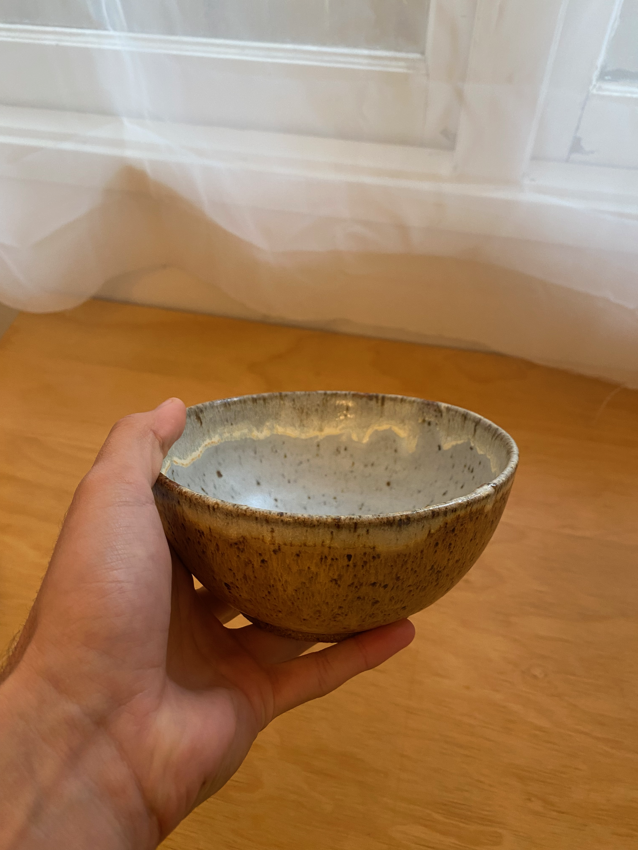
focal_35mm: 26
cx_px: 319
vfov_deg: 67.3
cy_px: 425
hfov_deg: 53.1
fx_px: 639
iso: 125
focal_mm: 4.25
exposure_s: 1/60
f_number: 1.8
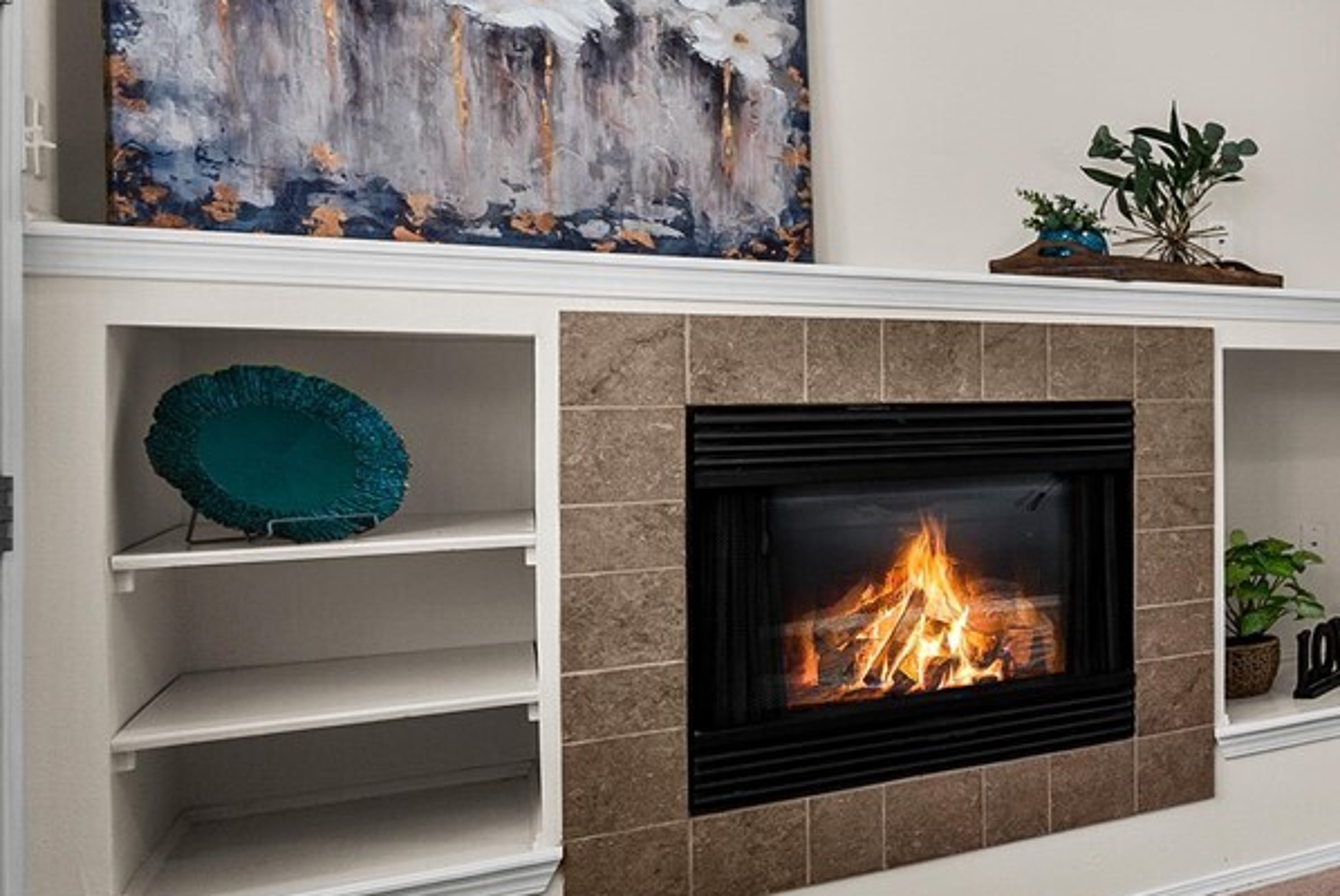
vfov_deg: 38.9
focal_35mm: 34
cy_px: 401
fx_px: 1267
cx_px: 1841
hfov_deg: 33.9
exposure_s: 1/13
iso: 1000
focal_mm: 12
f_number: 7.1
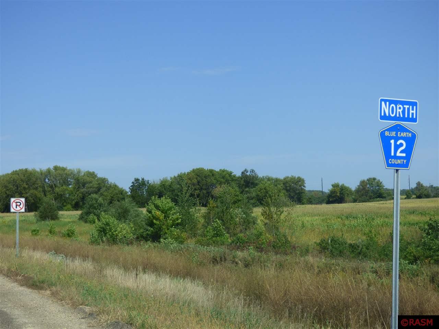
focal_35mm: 69
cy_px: 164
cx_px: 220
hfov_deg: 28.2
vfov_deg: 21.3
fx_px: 875
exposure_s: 1/800
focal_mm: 11.76
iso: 100
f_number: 4.2
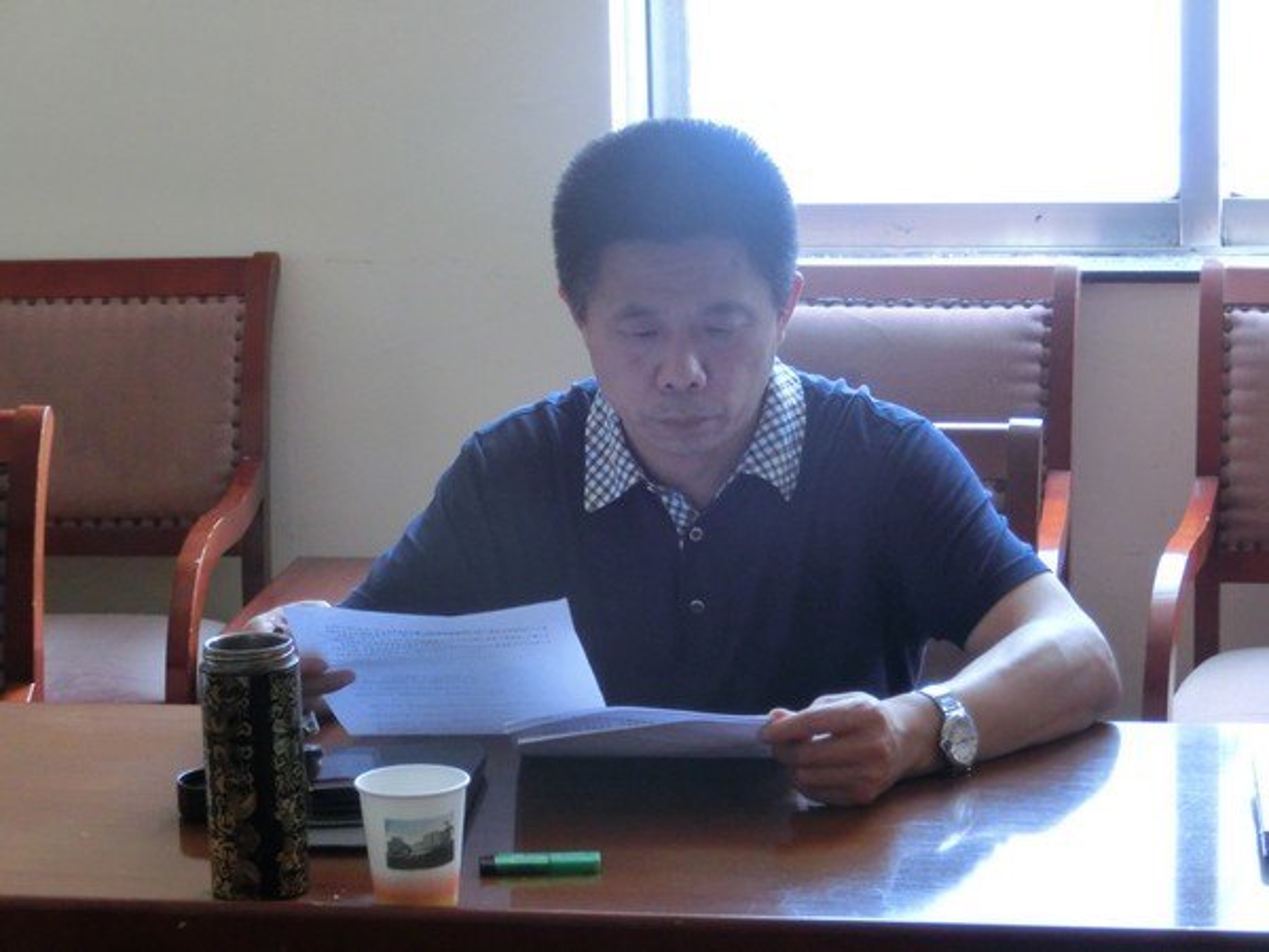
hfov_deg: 19.8
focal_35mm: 99
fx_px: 3629
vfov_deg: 14.9
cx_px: 634
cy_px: 476
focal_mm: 17.45
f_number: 5.2
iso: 800
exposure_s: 1/60
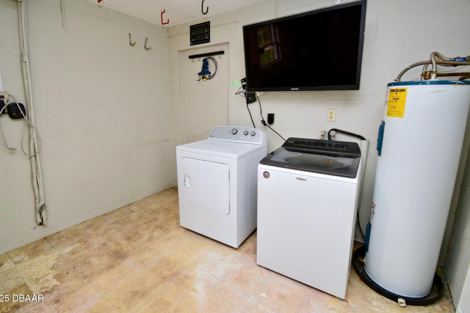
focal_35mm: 16
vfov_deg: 73.7
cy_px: 147
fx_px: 209
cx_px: 231
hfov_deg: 96.7
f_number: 5
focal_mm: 10
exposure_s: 1/50
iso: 320
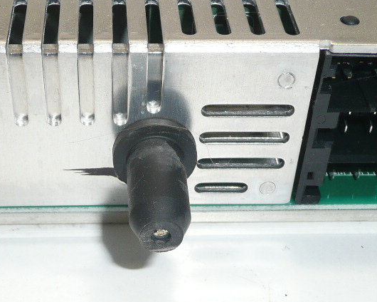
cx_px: 127
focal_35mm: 66
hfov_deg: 28.5
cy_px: 267
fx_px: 736
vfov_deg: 22.6
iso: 100
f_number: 3.3
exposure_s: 1/100
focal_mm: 4.6
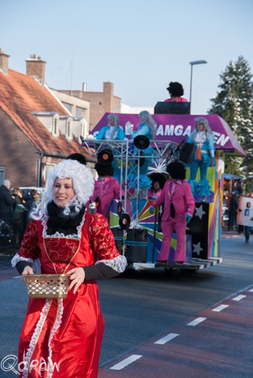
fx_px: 1182
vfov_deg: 18.2
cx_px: 126
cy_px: 189
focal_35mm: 112
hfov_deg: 12.2
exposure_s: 1/160
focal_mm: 75
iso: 100
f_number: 6.3
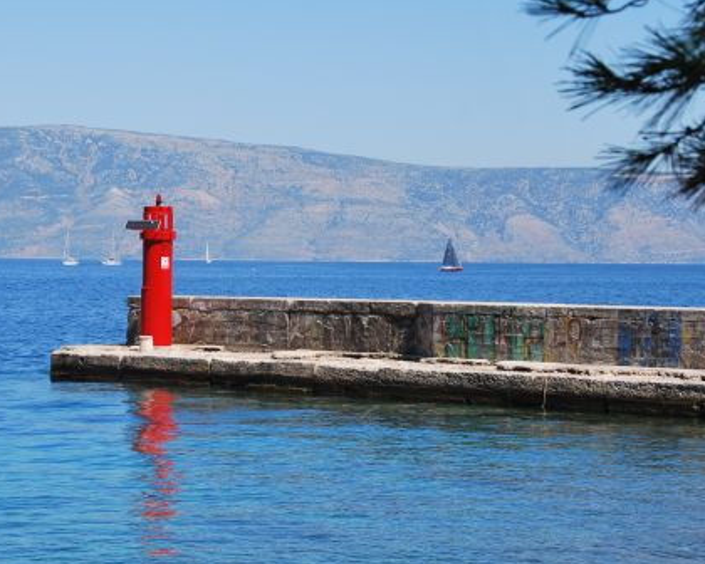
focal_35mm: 121
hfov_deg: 15.8
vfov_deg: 12.8
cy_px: 311
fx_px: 2523
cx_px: 141
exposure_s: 1/250
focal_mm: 45
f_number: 8
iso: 100
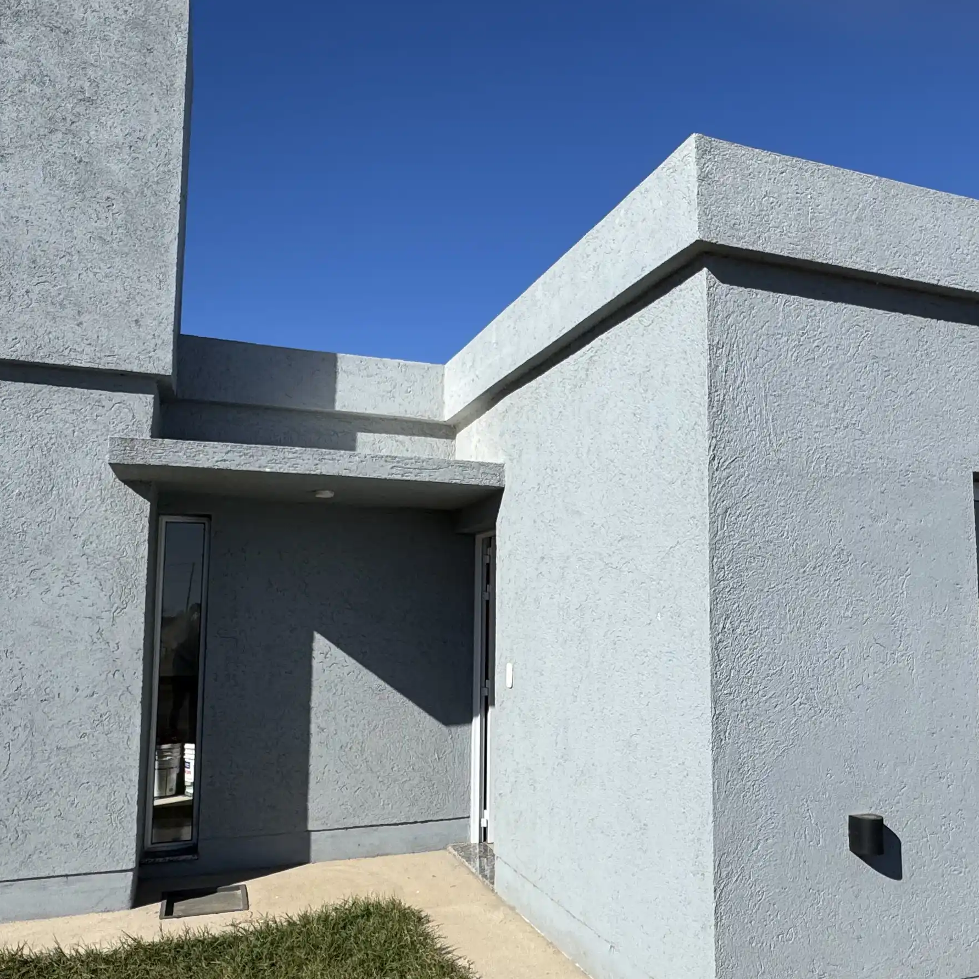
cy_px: 527
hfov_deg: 57.1
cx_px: 557
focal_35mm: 28
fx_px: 896
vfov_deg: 57.2
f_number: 2.2
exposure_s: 1/3546
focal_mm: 2.22
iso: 50
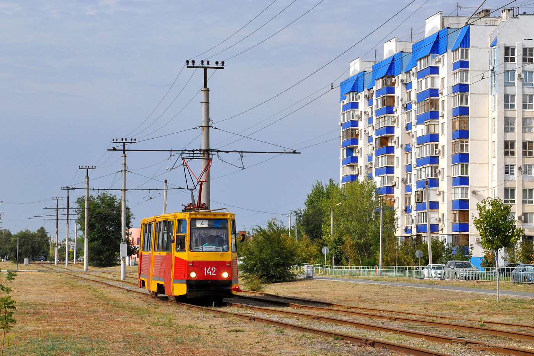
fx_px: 1001
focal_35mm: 68
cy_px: 178
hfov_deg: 29.9
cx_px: 267
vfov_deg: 20.1
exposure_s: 1/500
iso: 200
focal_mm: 45
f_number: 8
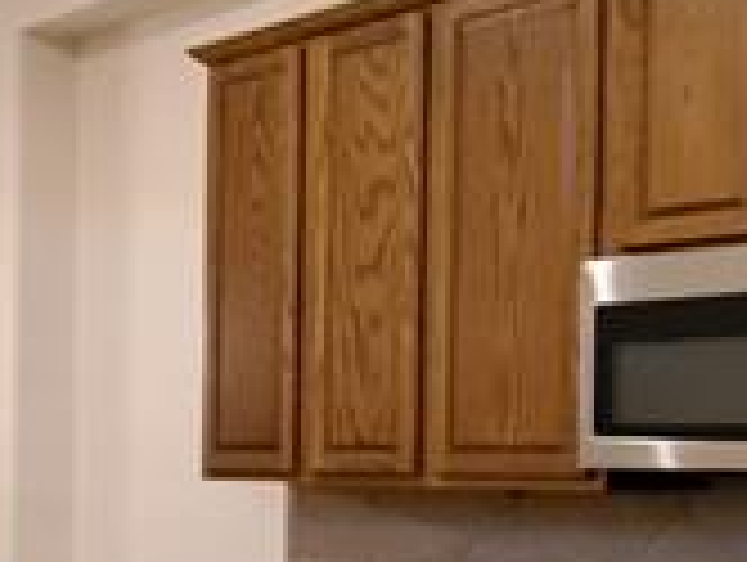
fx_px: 1729
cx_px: -180
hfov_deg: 22.3
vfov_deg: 18.1
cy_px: 553
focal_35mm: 80
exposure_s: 1/24
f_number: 2.2
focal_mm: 1.74
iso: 400
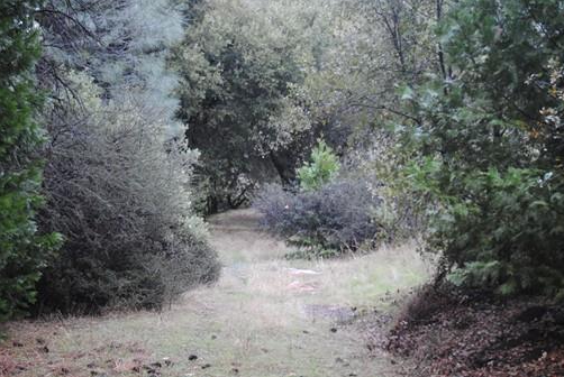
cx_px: 282
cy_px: 206
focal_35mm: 56
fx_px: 872
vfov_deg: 24.4
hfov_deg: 35.8
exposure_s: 1/30
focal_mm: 31
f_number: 4.2
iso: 280
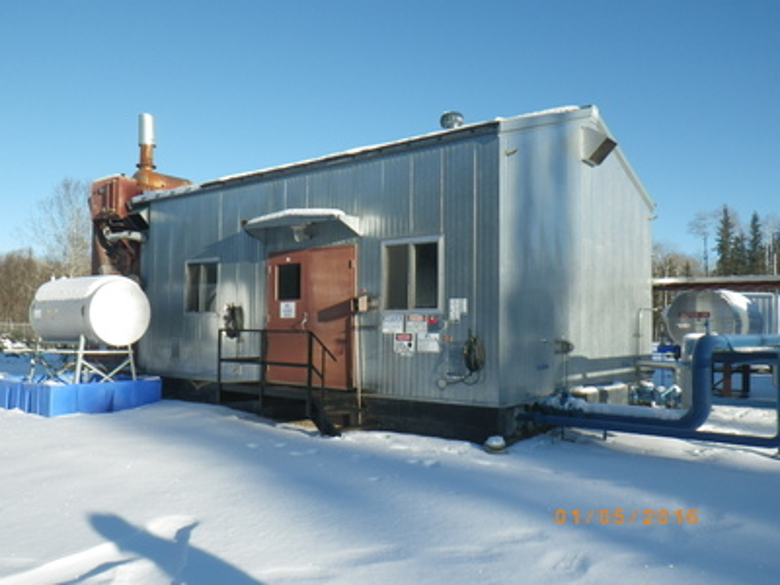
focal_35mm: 28
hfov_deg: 63.4
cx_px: 390
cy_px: 292
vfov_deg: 49.7
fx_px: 631
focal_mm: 5
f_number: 4.2
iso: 80
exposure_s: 1/320
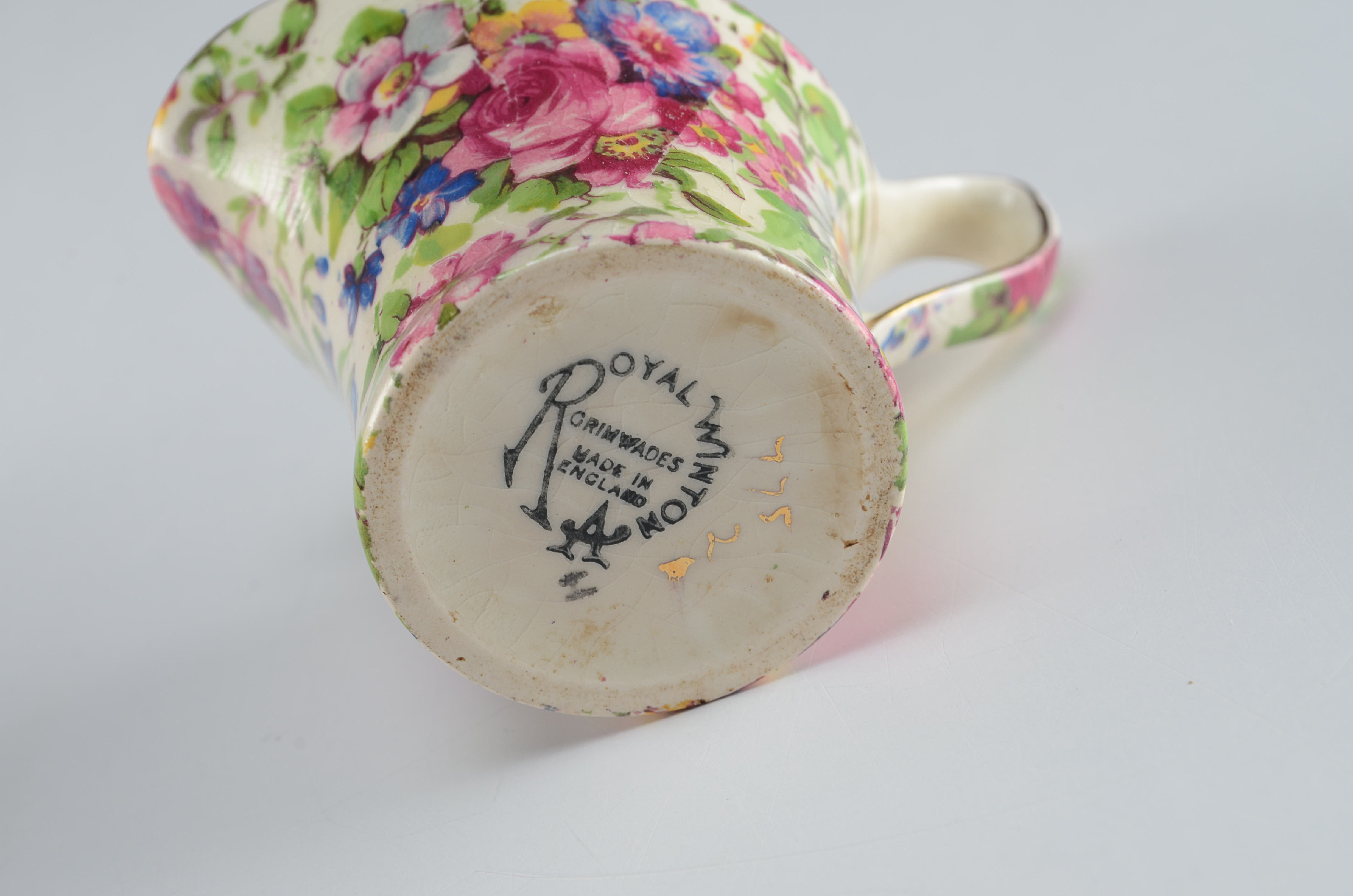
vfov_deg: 16.5
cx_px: 676
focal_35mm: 82
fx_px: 3094
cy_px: 448
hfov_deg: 24.7
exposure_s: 1/80
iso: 100
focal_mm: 55
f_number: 13
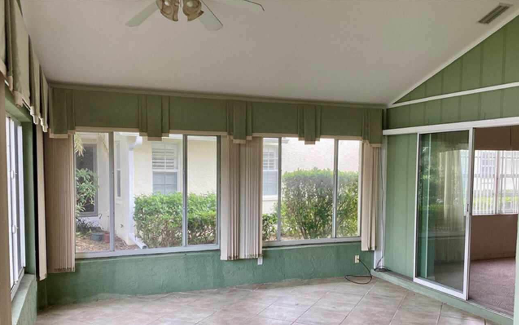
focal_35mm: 33
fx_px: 467
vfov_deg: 38.2
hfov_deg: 58.1
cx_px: 259
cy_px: 194
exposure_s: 1/100
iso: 50
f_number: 2.4
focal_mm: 3.3
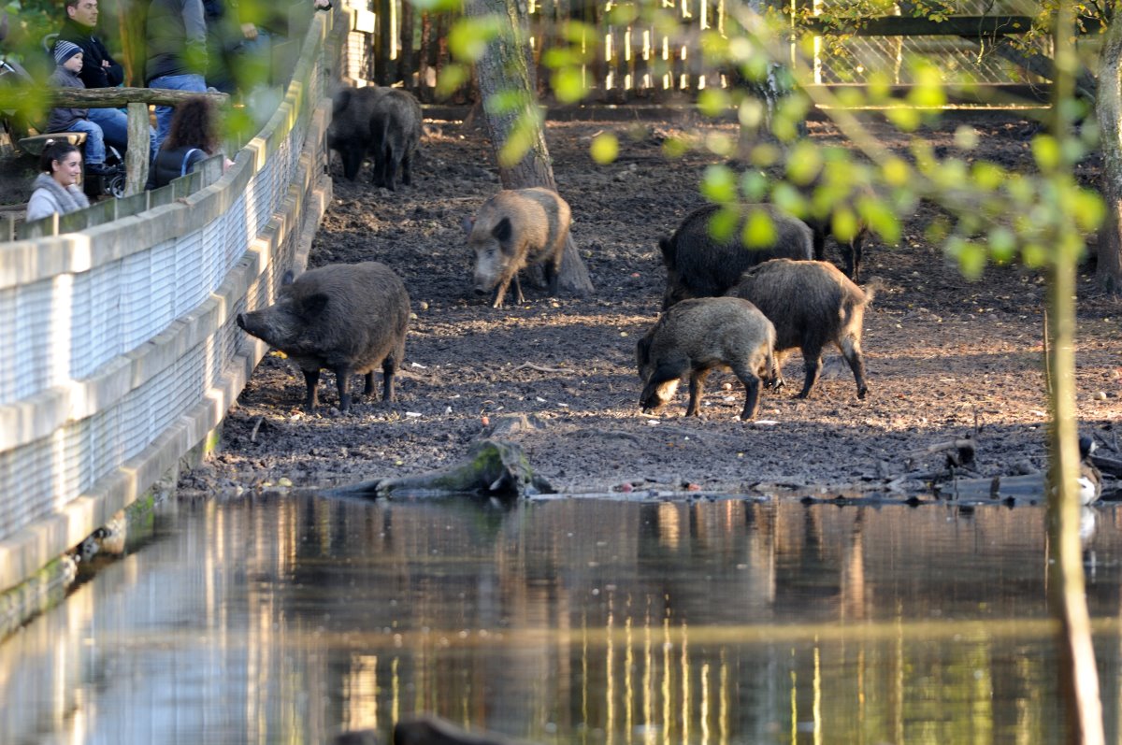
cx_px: 561
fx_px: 14008
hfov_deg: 4.6
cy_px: 372
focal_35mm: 450
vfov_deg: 3.0
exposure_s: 1/50
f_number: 4
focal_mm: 300
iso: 200
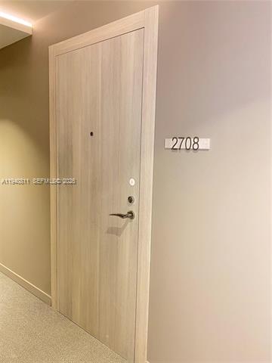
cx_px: 136
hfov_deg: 53.1
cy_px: 182
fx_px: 272
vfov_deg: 67.3
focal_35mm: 26
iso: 400
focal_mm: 4.25
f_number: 1.8
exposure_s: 1/40
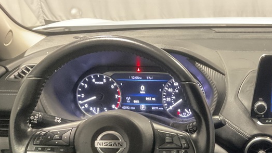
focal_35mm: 58
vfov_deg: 19.6
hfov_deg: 34.5
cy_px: 178
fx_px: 418
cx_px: 232
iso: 400
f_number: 1.8
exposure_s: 1/30
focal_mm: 3
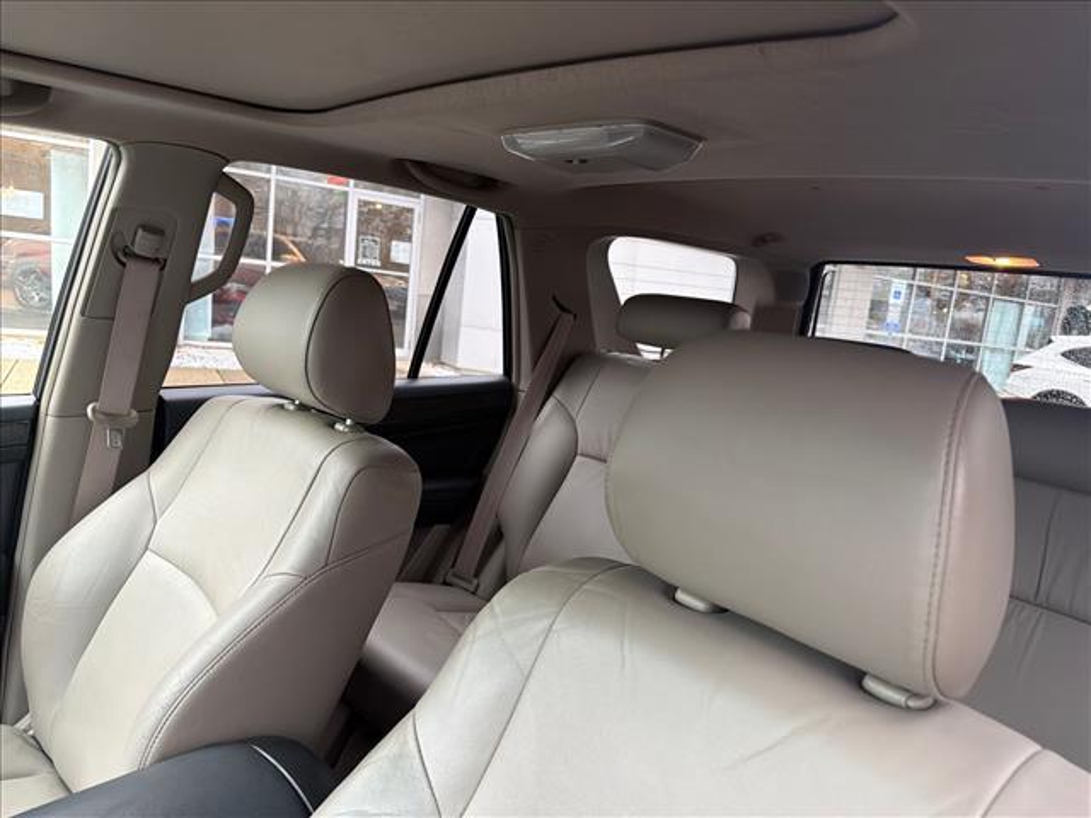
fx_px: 756
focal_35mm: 24
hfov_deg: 71.6
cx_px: 546
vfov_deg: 56.8
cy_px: 409
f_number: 1.78
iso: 200
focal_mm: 6.76
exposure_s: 1/73
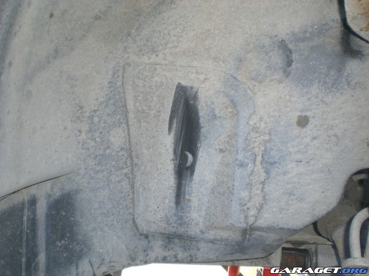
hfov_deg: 49.0
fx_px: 405
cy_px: 138
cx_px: 184
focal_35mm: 38
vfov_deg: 37.7
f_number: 3.1
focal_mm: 6.3
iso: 100
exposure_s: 1/60
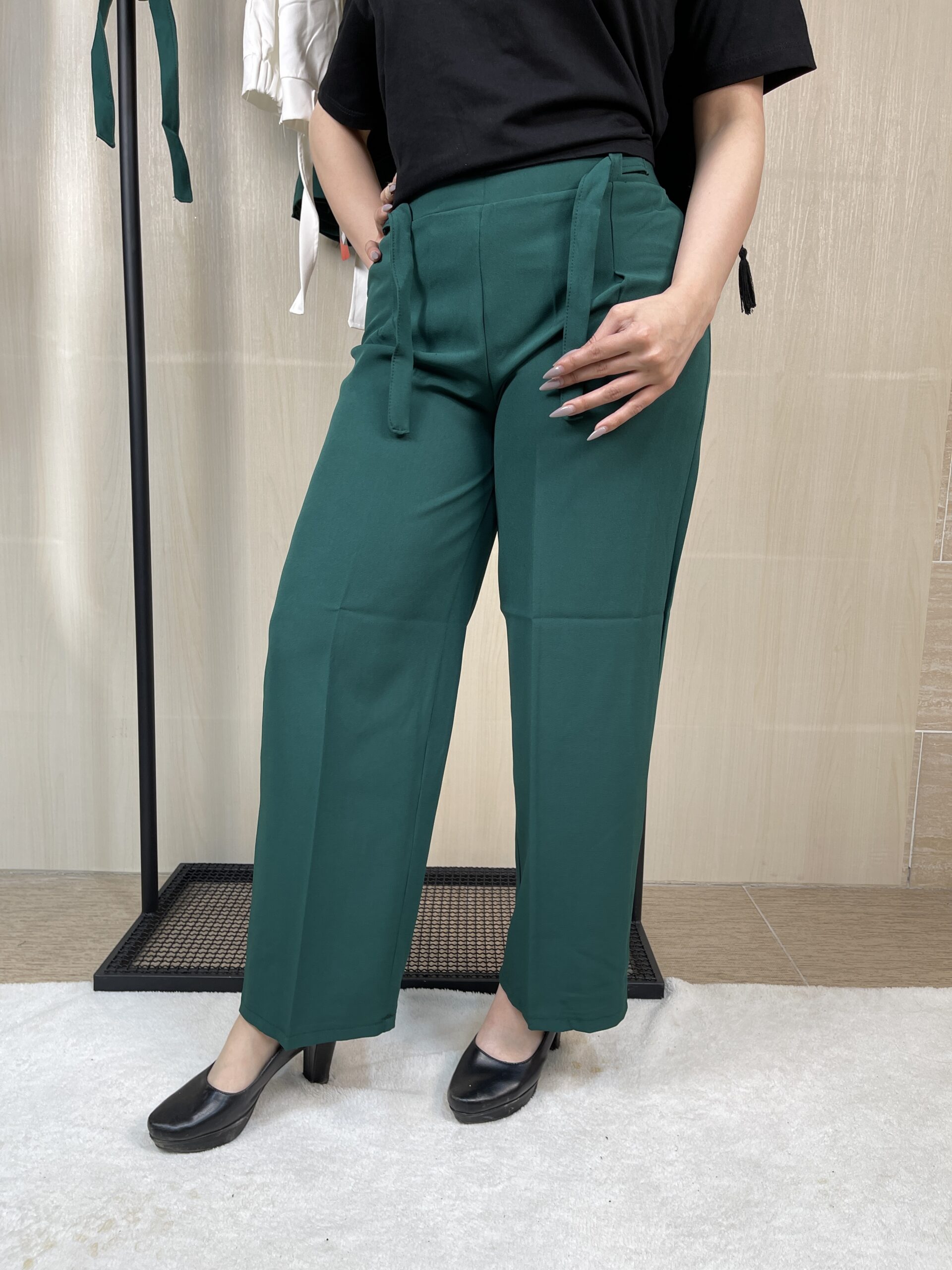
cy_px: 635
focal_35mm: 25
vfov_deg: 69.4
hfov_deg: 54.9
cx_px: 476
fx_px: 917
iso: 64
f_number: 1.6
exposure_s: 1/100
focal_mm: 5.1
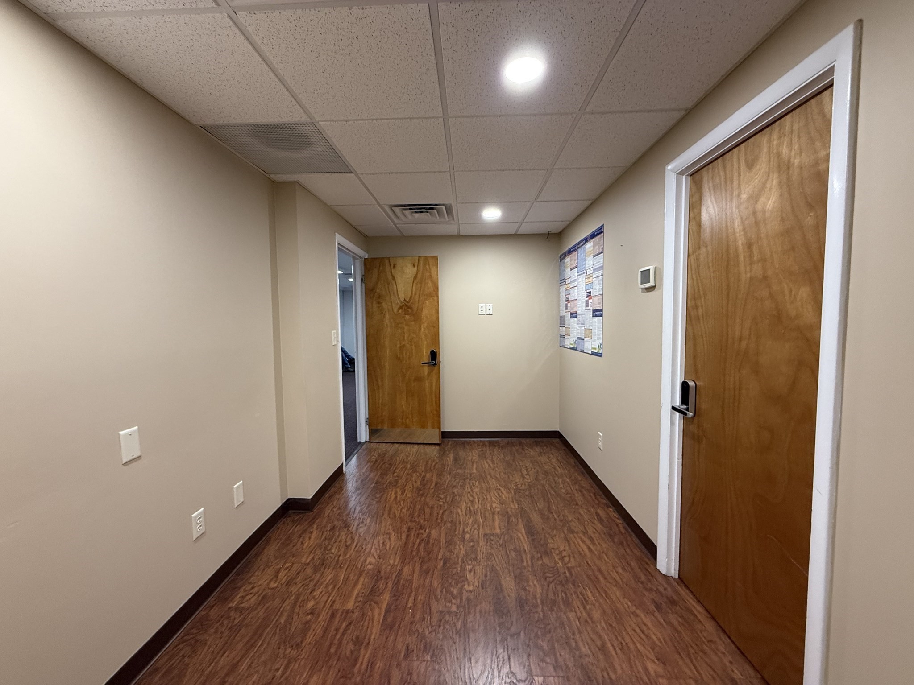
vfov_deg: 85.7
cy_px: 342
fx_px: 370
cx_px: 457
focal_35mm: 14
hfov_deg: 102.1
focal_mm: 2.22
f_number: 2.2
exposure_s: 1/60
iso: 250
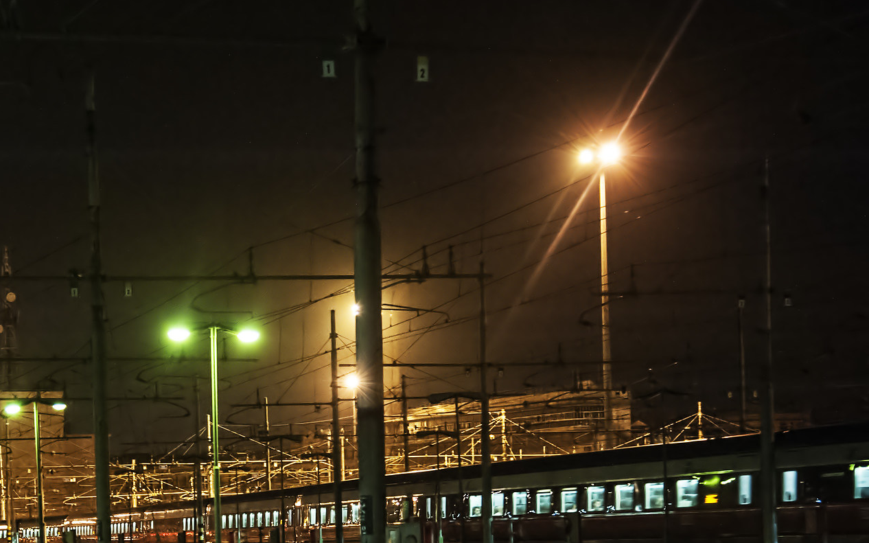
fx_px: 2652
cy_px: 510
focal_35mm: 112
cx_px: 135
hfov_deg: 18.4
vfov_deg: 11.6
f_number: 4
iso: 6400
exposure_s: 1/25
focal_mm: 58
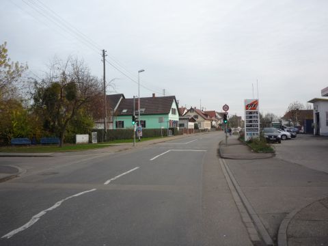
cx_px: 164
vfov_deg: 44.2
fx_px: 303
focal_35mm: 32
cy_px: 123
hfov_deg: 56.8
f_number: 4
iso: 100
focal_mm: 5.2
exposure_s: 1/320
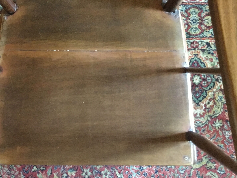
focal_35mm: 43
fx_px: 294
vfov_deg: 33.2
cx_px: 85
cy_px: 55
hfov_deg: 43.4
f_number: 2.4
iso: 500
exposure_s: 1/17
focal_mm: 3.3
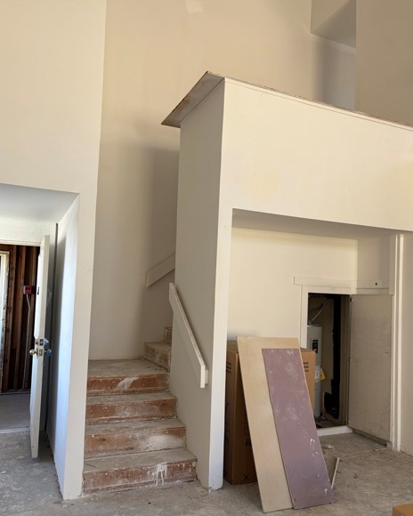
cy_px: 279
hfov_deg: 51.5
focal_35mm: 28
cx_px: 206
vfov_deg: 62.1
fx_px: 428
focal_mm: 5.96
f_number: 1.6
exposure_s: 1/137
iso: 32
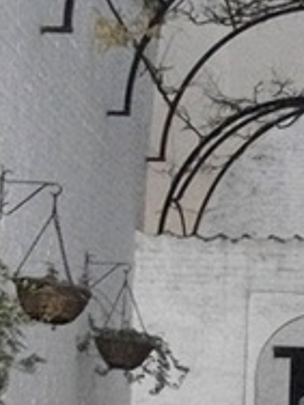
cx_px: 440
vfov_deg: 19.1
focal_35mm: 102
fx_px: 1194
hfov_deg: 13.7
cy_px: 323
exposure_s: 1/60
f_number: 2.9
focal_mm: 5.7
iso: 640
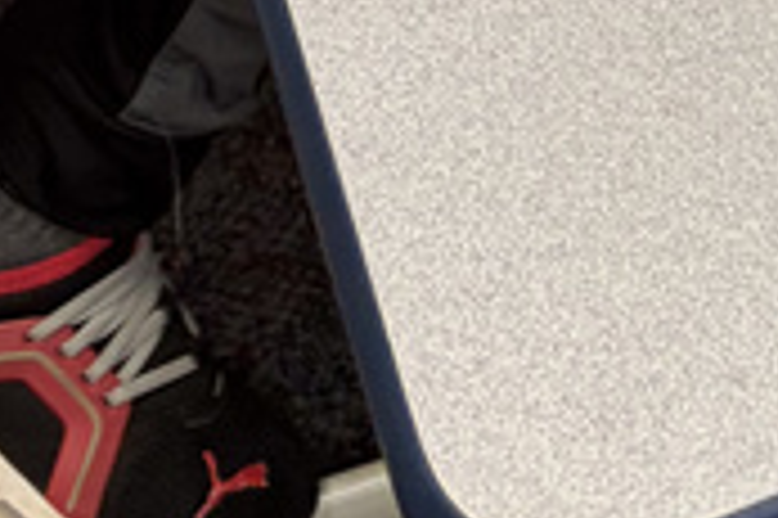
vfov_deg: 7.0
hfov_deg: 12.2
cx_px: 1210
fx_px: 3454
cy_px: -1374
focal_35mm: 160
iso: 125
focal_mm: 5.96
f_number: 1.6
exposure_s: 1/60
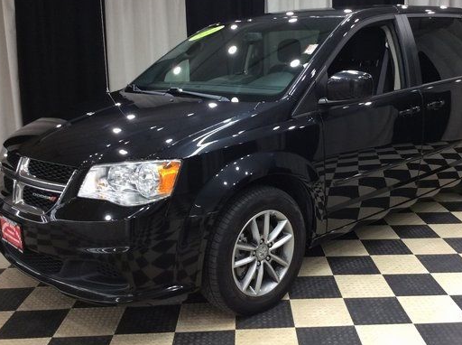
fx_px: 533
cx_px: 263
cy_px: 160
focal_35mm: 40
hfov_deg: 46.8
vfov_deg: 35.8
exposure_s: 1/25
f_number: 2.4
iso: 64
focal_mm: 3.3
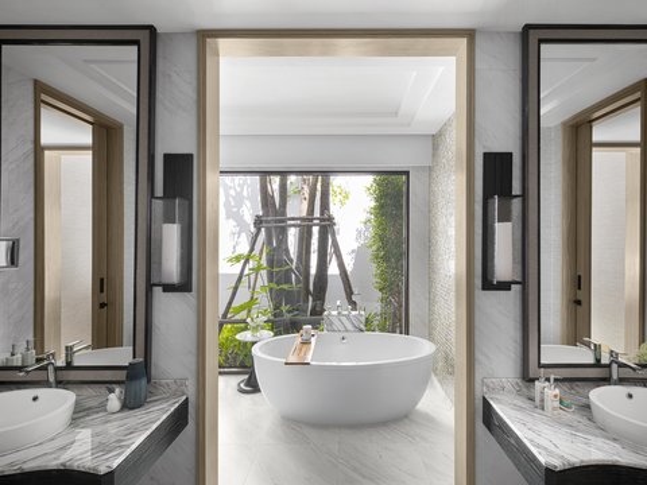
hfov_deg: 91.0
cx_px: 324
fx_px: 318
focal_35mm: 17
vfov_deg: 74.7
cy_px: 242
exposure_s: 1.6
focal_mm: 21
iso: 100
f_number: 11
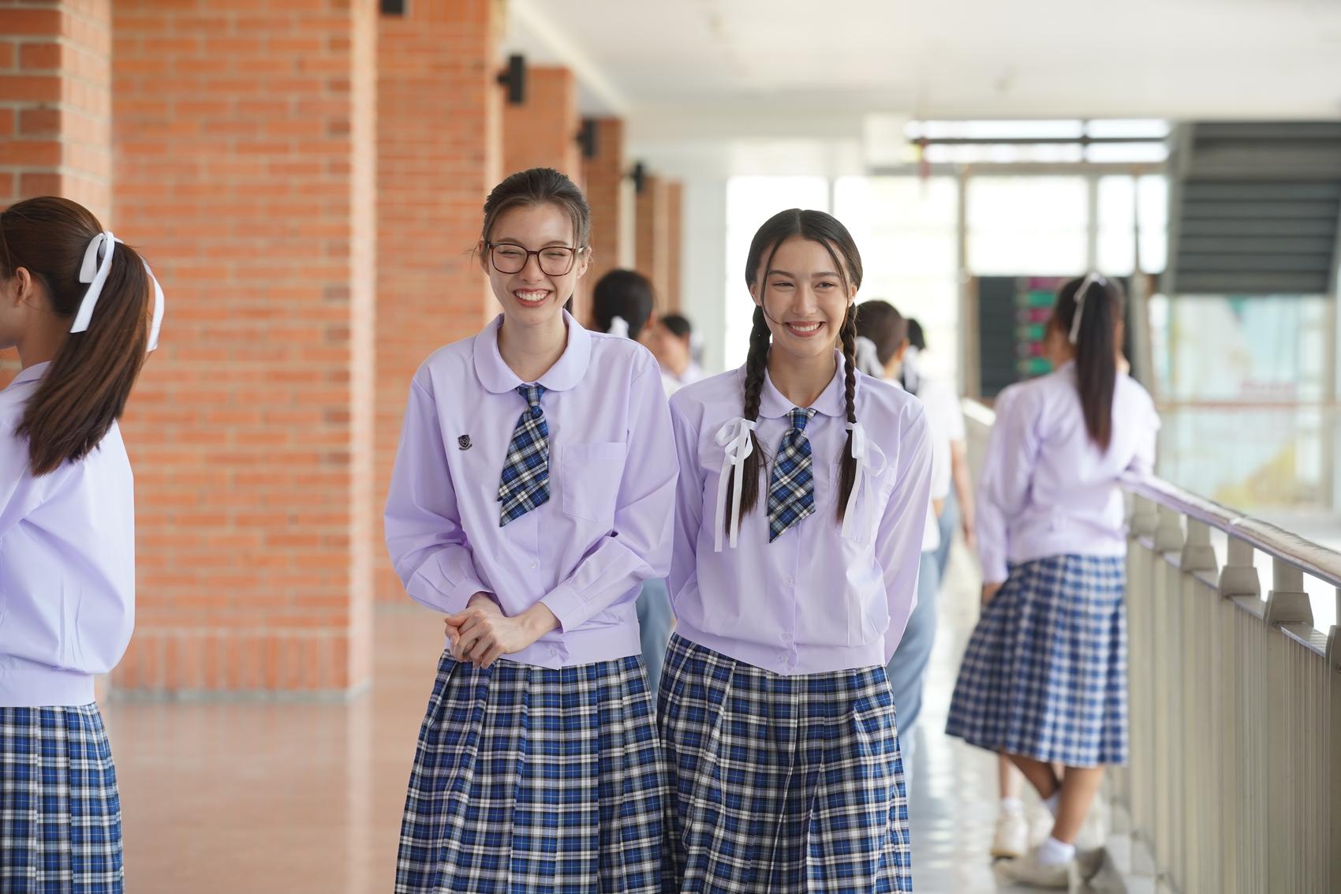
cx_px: 670
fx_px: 5400
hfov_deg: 14.2
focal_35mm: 145
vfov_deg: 9.5
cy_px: 447
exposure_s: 1/160
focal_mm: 145
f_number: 5
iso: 400
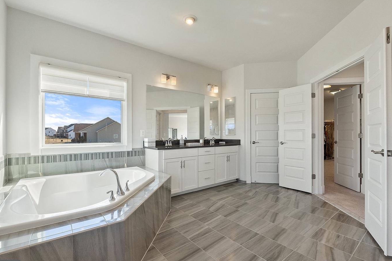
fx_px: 174
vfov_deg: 73.7
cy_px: 135
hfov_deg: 96.6
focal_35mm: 16
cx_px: 184
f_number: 8
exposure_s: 1/60
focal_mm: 10
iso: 800
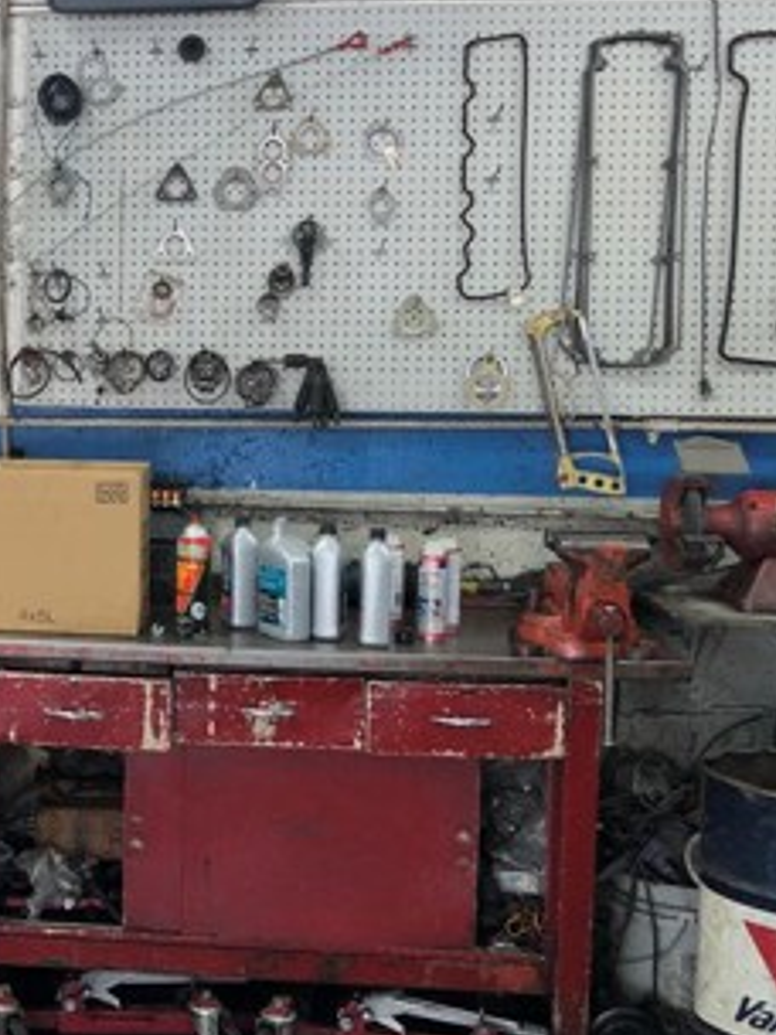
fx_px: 1764
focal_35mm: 59
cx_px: -82
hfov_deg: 23.3
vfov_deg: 32.7
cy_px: 456
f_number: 1.8
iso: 25
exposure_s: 1/40
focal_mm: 4
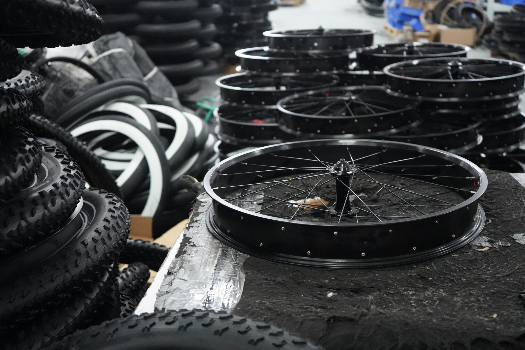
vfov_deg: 29.2
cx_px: 262
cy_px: 175
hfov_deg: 42.7
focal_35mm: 46
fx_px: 671
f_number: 4.5
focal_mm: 46
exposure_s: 1/125
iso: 12800
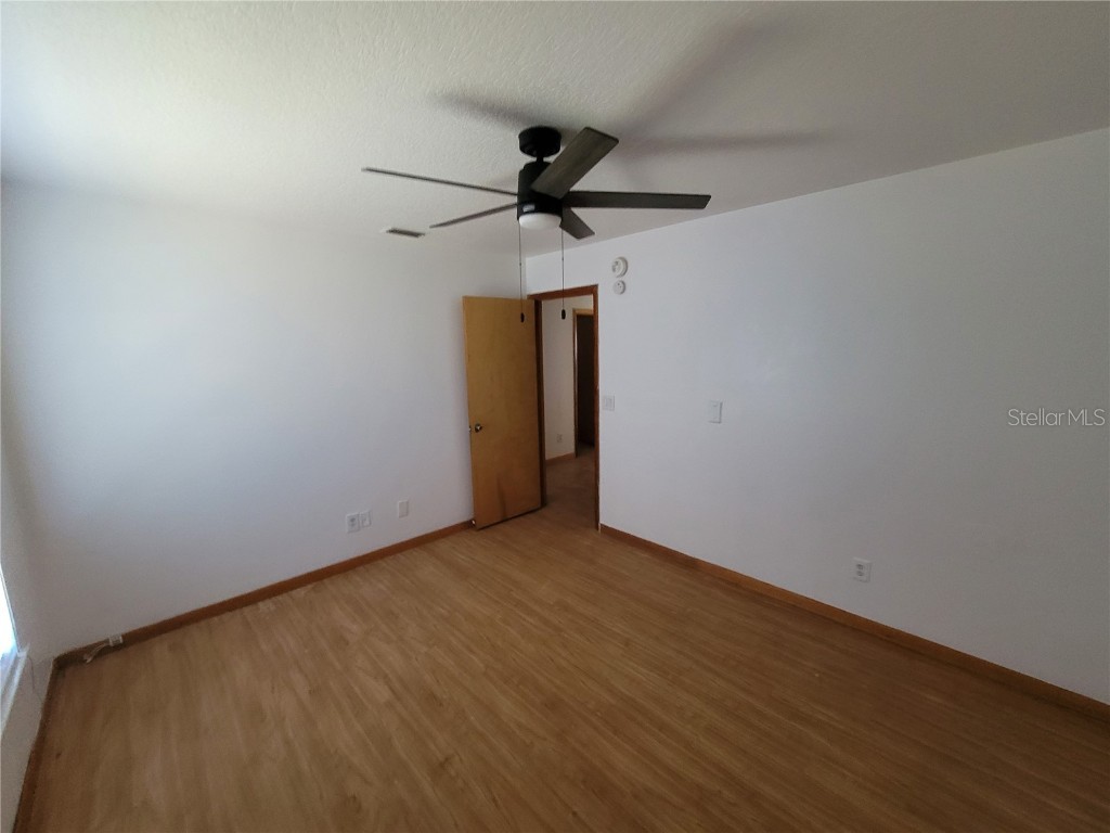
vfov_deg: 89.9
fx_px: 417
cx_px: 555
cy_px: 416
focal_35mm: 13
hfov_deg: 106.2
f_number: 2.2
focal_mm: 2.2
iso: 400
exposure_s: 1/30
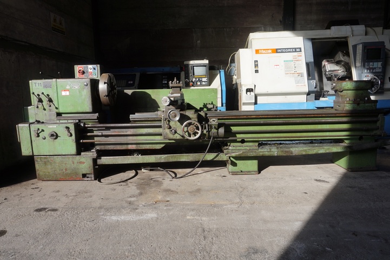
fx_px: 260
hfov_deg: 73.8
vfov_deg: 53.1
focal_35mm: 24
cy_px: 130
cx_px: 195
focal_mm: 16
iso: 100
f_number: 9
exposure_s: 1/100
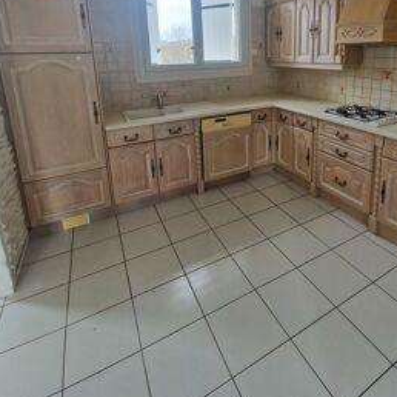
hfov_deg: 76.6
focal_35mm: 19
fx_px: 247
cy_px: 108
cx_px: 242
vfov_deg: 73.2
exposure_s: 1/50
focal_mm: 2.2
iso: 64
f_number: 2.2
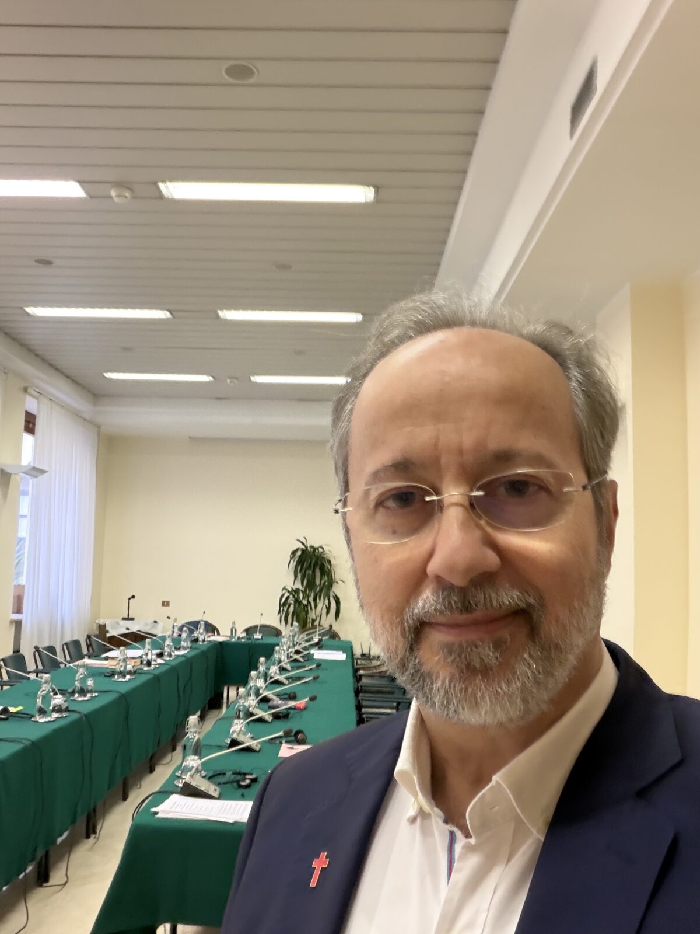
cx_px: 350
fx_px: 809
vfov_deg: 60.0
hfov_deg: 46.8
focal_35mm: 30
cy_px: 467
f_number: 1.9
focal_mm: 2.71
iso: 400
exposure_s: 1/25
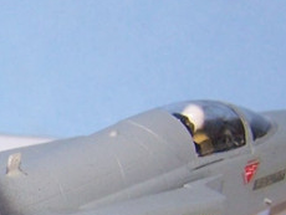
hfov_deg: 10.8
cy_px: 313
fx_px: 1456
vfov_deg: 8.3
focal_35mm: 176
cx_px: -154
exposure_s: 1/60
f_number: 2.8
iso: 80
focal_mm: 6.3
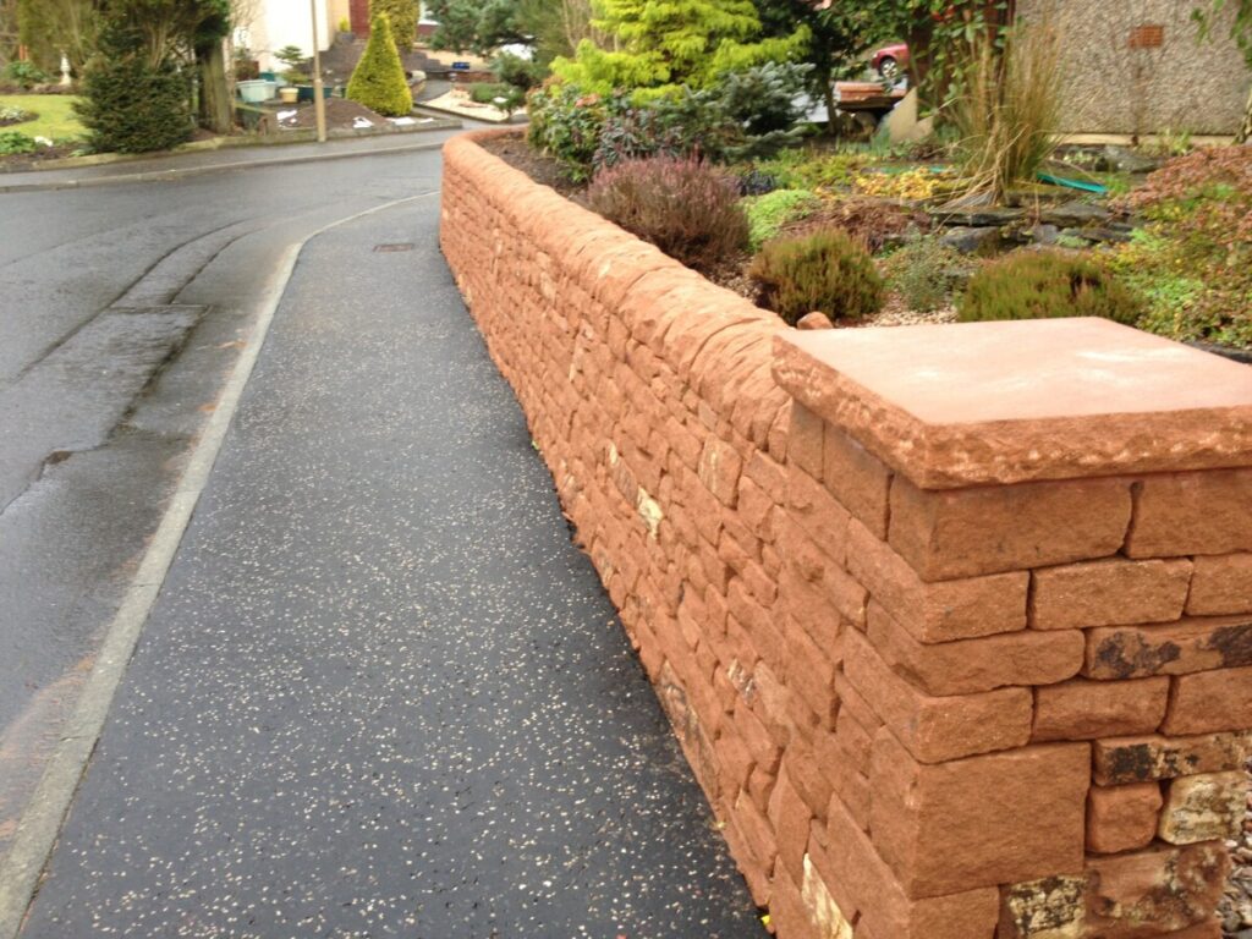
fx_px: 1266
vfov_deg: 40.7
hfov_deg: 52.6
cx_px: 626
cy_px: 470
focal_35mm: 35
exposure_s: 1/30
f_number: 2.4
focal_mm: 4.28
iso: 50
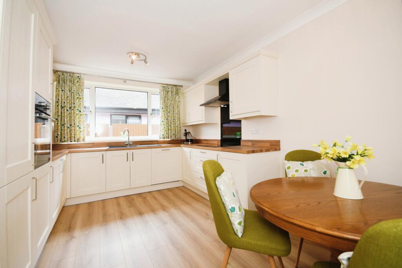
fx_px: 168
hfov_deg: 100.4
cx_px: 201
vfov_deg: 77.3
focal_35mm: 15
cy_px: 134
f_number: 8
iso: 400
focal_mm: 10
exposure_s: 1/60
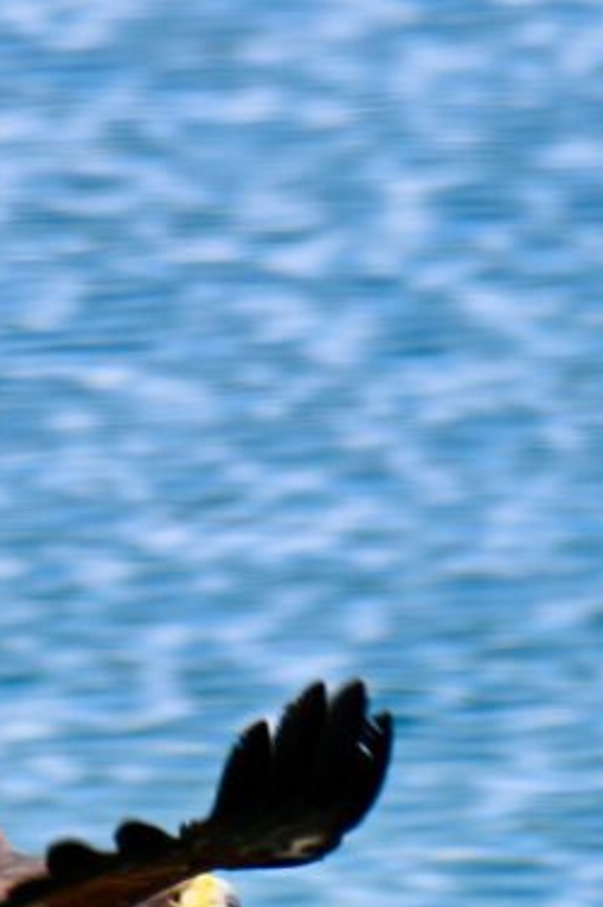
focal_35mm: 1317
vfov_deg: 1.6
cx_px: -107
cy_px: 741
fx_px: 33148
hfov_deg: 1.0
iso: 140
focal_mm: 300
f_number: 5.6
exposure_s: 1/500
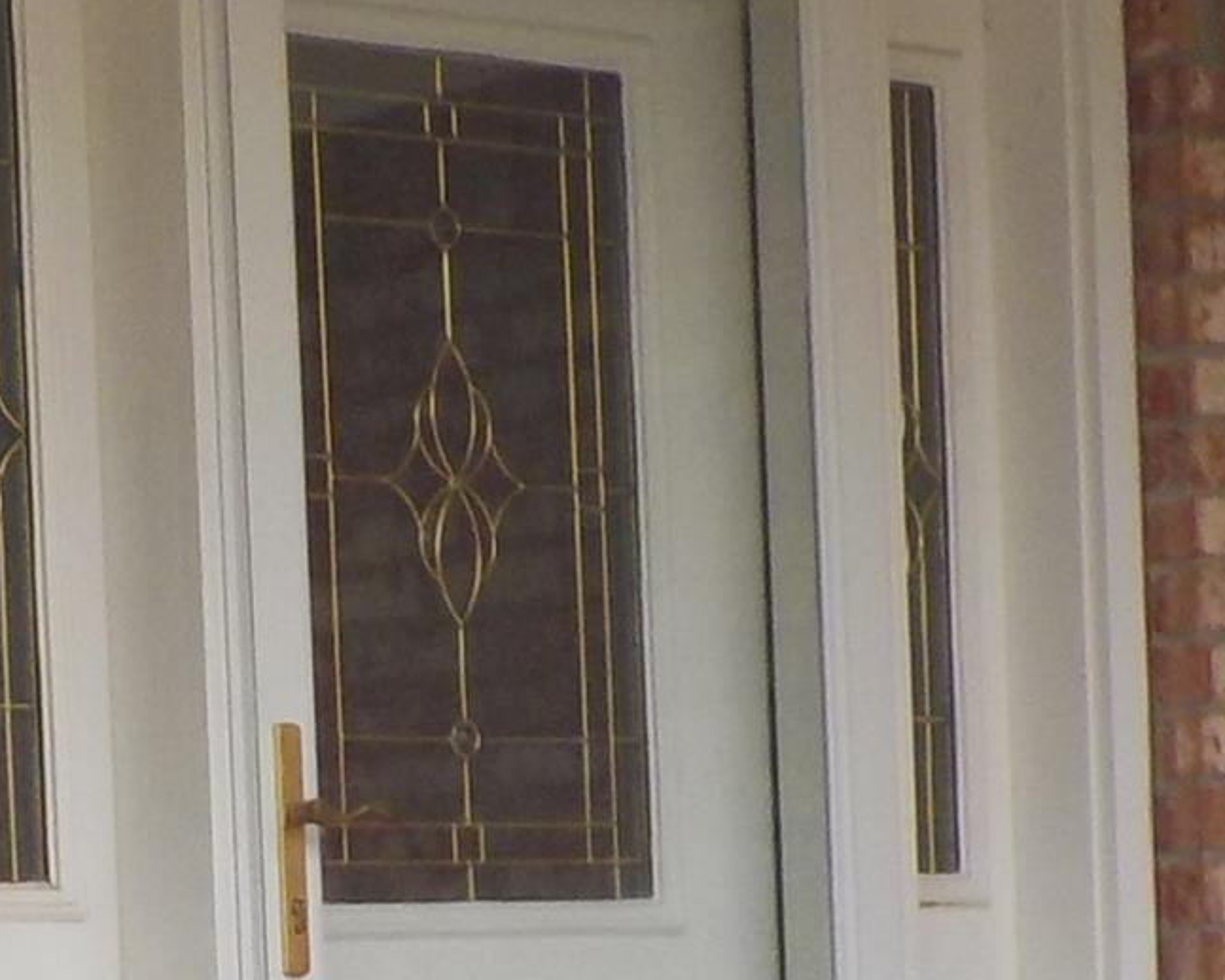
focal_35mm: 139
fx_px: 5041
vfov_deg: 10.8
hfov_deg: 13.5
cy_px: 1298
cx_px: -216
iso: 125
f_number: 3.3
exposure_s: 1/200
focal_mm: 4.1
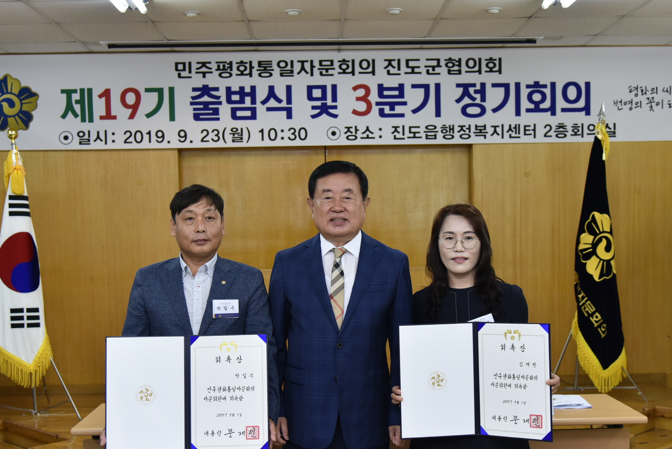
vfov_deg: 27.5
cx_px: 340
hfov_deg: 40.3
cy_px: 270
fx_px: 915
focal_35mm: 49
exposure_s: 1/125
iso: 800
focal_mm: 38
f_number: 4
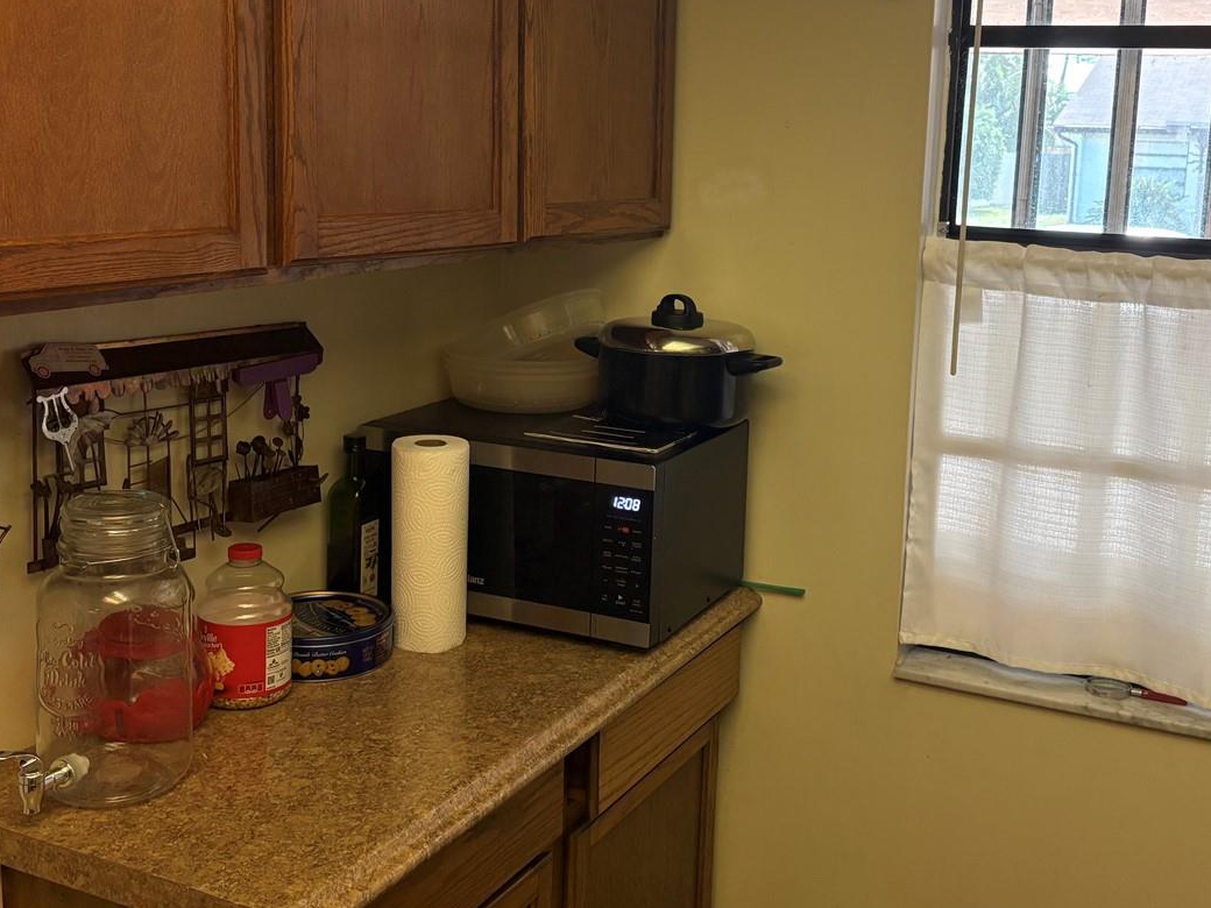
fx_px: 1399
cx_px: 701
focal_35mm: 40
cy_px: 353
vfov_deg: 35.8
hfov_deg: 46.6
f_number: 1.6
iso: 200
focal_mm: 5.96
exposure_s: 1/120
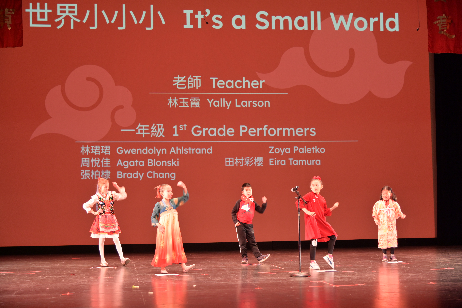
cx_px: 231
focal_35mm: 58
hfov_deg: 34.5
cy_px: 154
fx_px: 744
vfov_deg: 23.4
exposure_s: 1/40
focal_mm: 58
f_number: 4
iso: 720
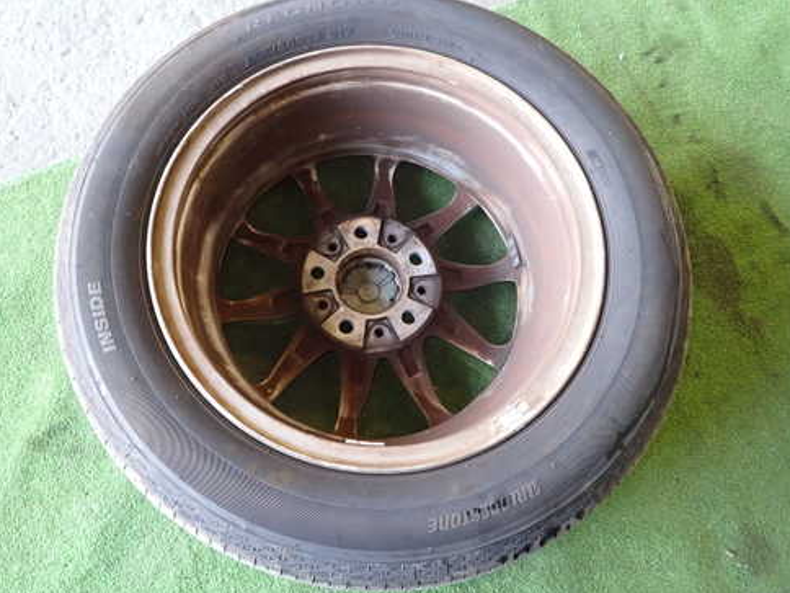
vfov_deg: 45.4
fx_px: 707
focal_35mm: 31
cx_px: 354
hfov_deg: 58.2
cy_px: 274
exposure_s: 1/30
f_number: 2
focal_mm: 4.5
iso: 400
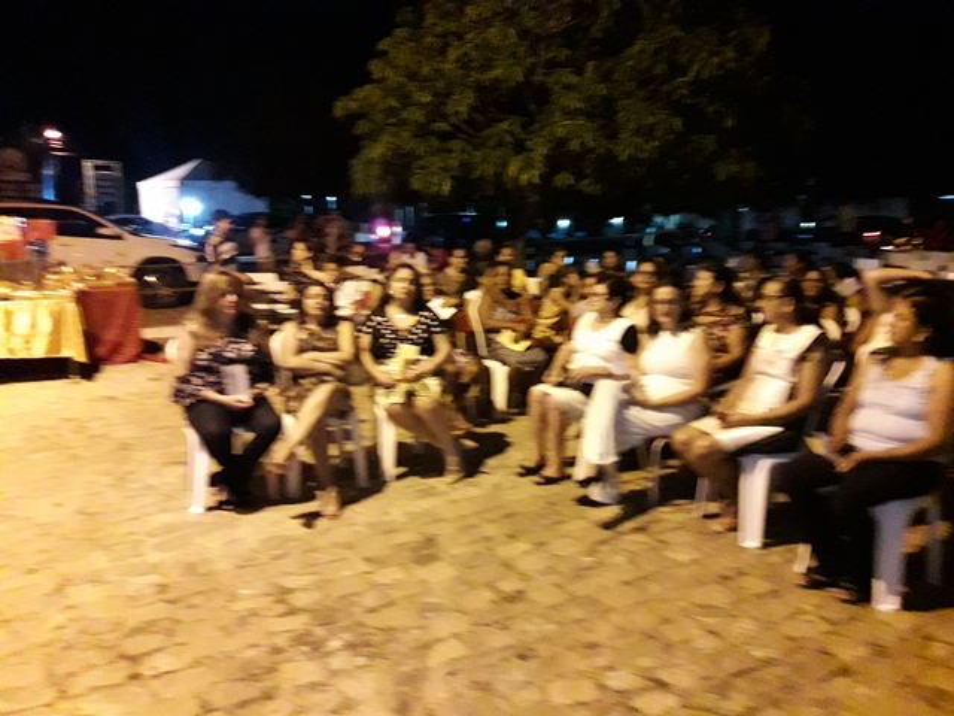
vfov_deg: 49.7
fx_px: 772
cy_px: 358
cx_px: 477
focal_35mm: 28
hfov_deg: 63.4
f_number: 1.9
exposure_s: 1/20
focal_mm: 3.7
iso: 800
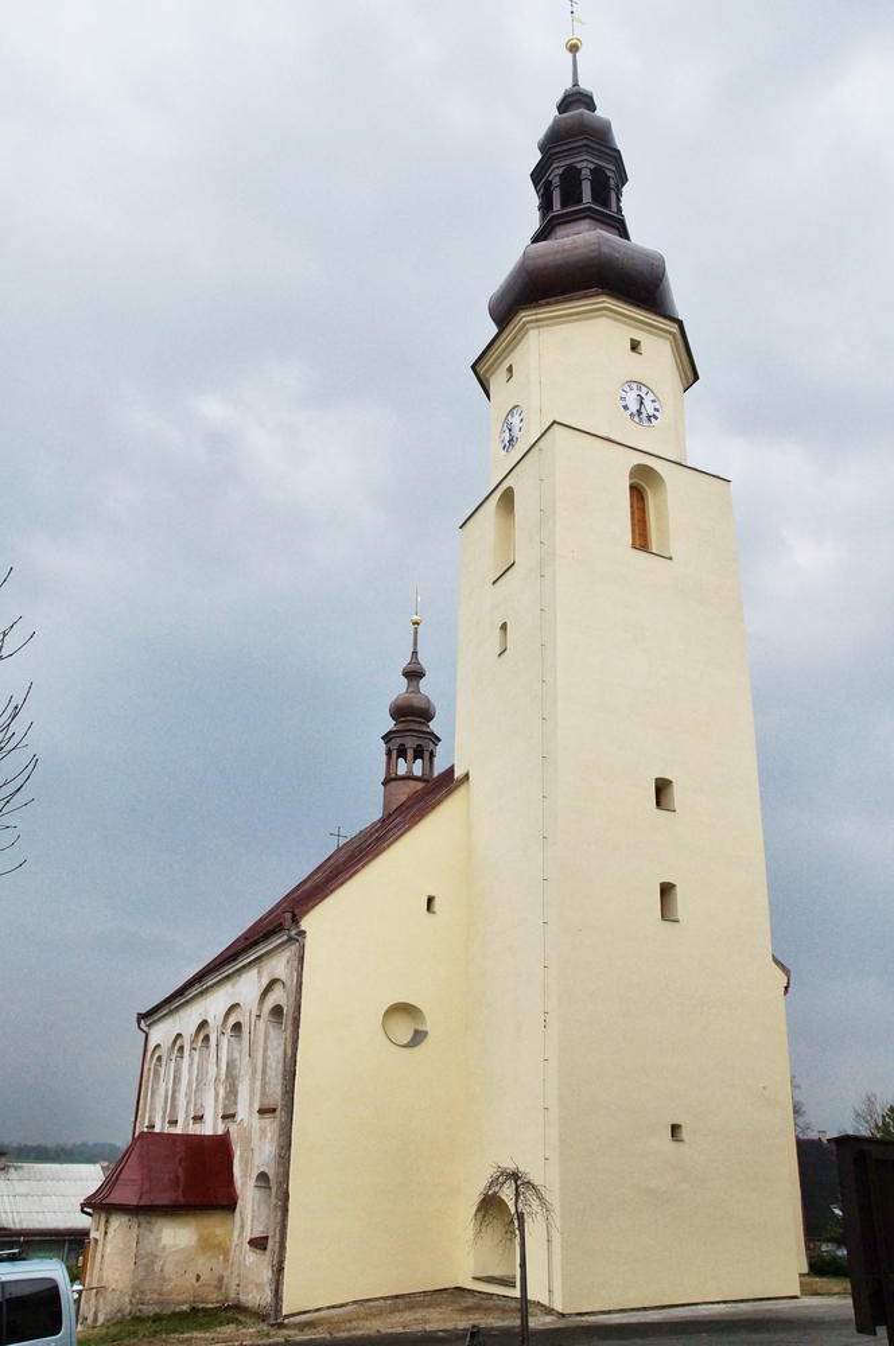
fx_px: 1008
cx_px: 447
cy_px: 673
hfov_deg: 47.8
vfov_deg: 67.4
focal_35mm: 27
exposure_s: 1/640
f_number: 8
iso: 800
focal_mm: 18
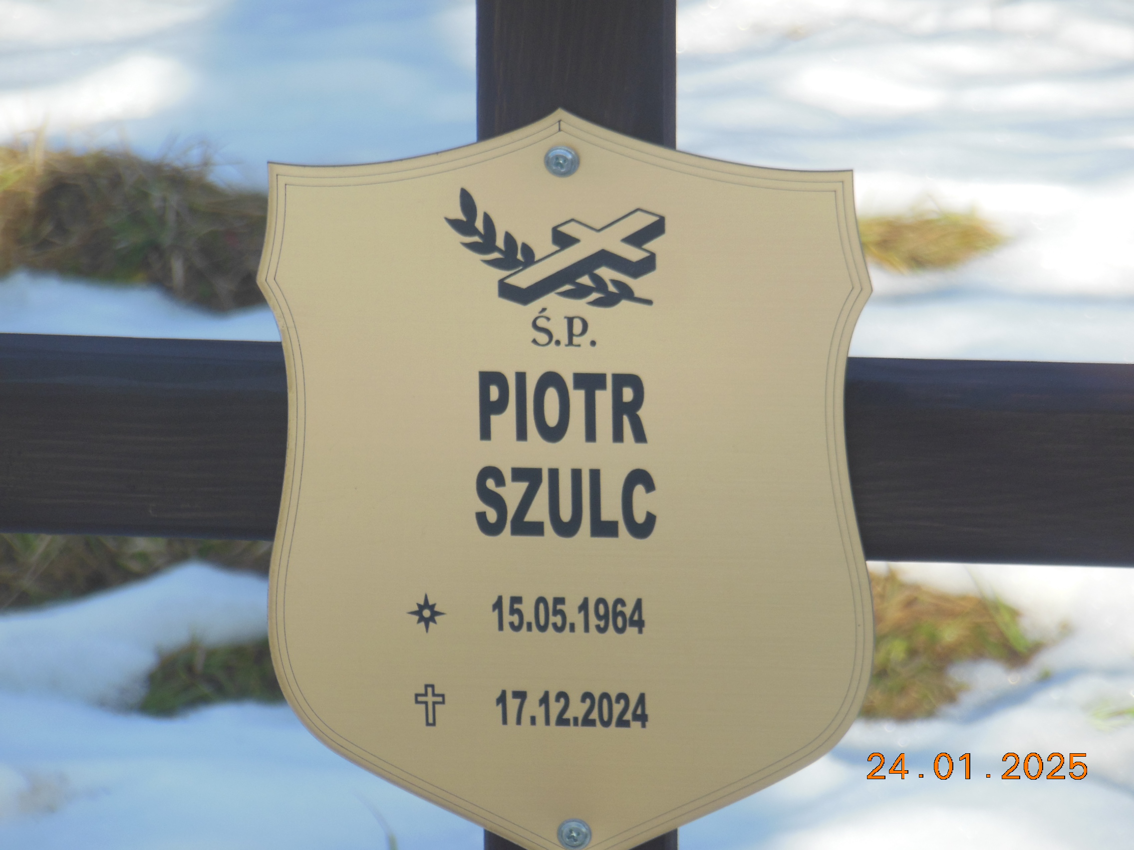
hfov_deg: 7.9
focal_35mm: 250
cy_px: 425
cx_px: 567
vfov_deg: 5.9
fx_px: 8190
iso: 125
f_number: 5.8
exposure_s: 1/320
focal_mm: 45
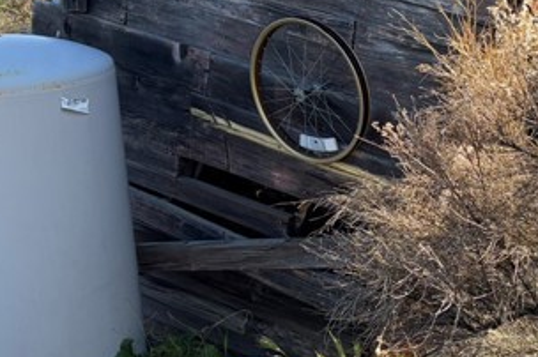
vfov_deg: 23.7
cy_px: 175
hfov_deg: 34.3
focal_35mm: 57
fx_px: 851
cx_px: 412
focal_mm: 5.96
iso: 50
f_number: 1.6
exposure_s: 1/667
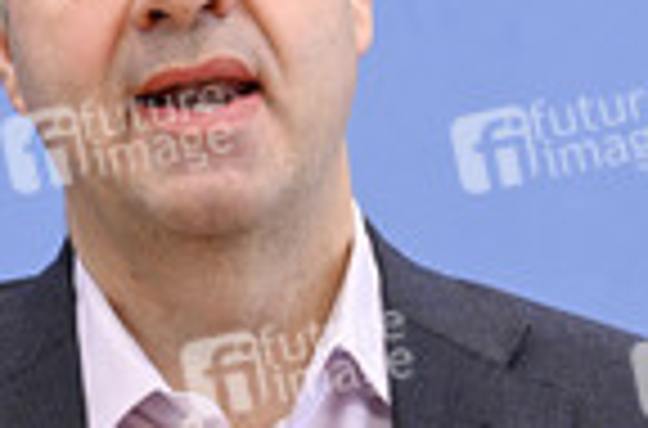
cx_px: 178
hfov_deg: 6.7
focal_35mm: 308
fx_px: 5526
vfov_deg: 4.4
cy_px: 252
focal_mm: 98
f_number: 5.6
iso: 4000
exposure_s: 1/640
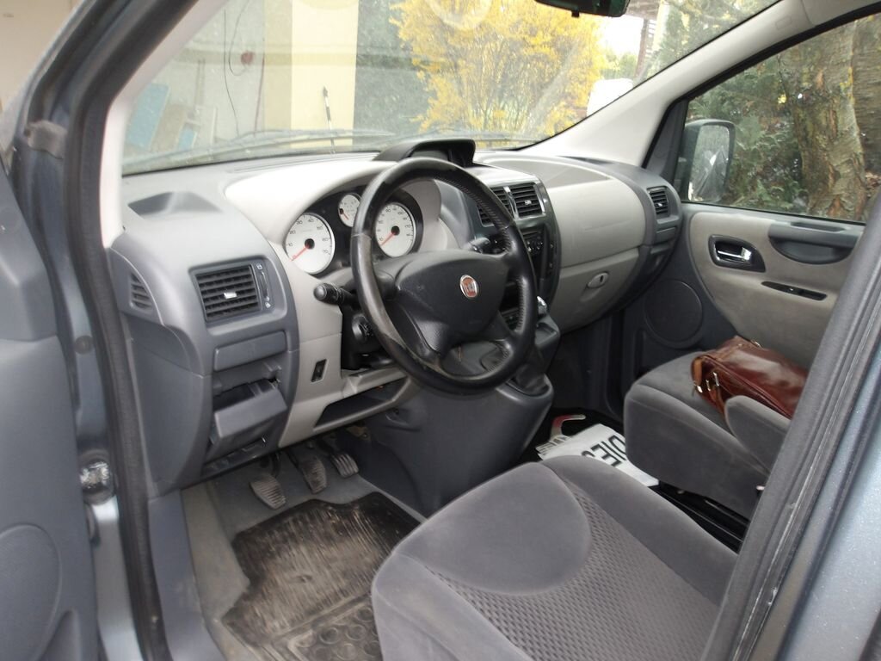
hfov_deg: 65.3
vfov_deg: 51.4
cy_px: 330
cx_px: 440
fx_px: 687
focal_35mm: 27
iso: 200
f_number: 3
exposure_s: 1/23
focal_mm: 4.9
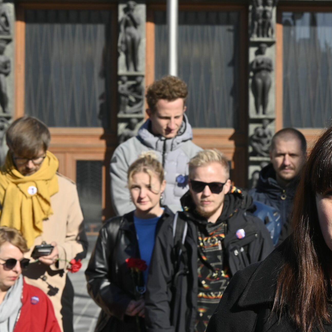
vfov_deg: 12.0
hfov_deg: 12.0
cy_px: 125
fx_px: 1573
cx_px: 280
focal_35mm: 145
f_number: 13
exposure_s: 1/640
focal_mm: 86
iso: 500
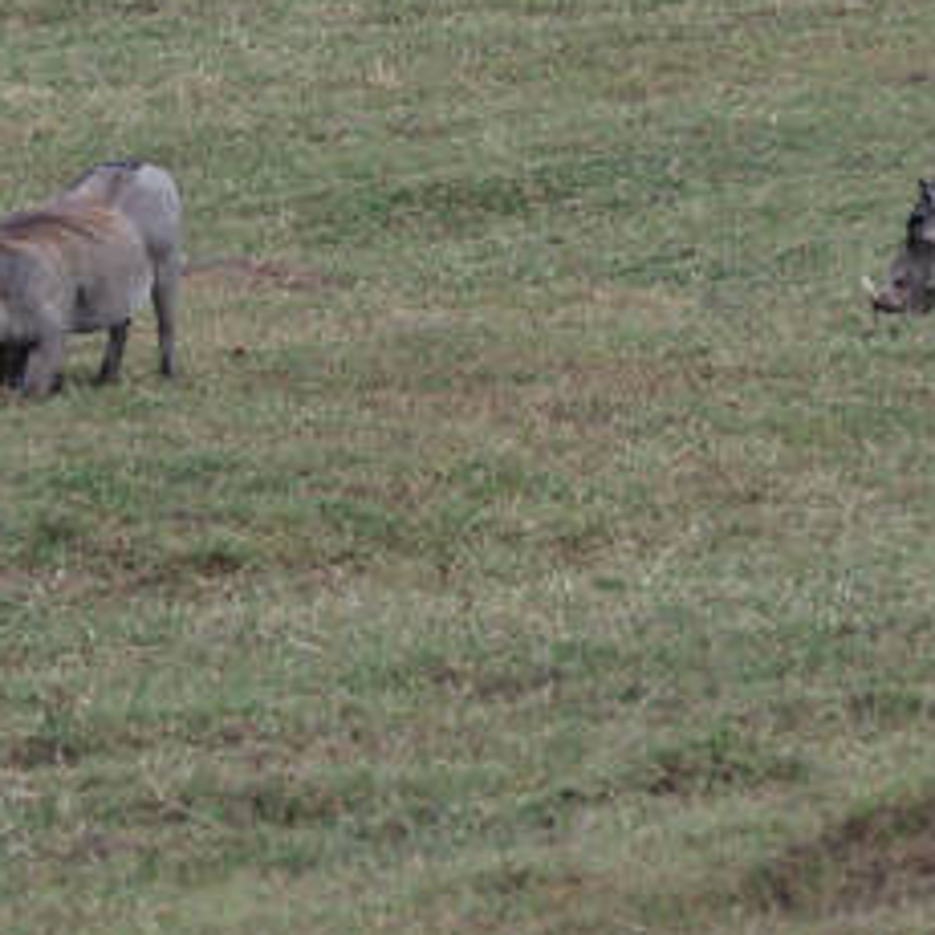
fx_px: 16022
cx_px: 476
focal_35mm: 524
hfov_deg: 3.3
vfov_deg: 3.3
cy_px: 57
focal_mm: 135
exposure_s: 1/400
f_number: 5
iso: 220
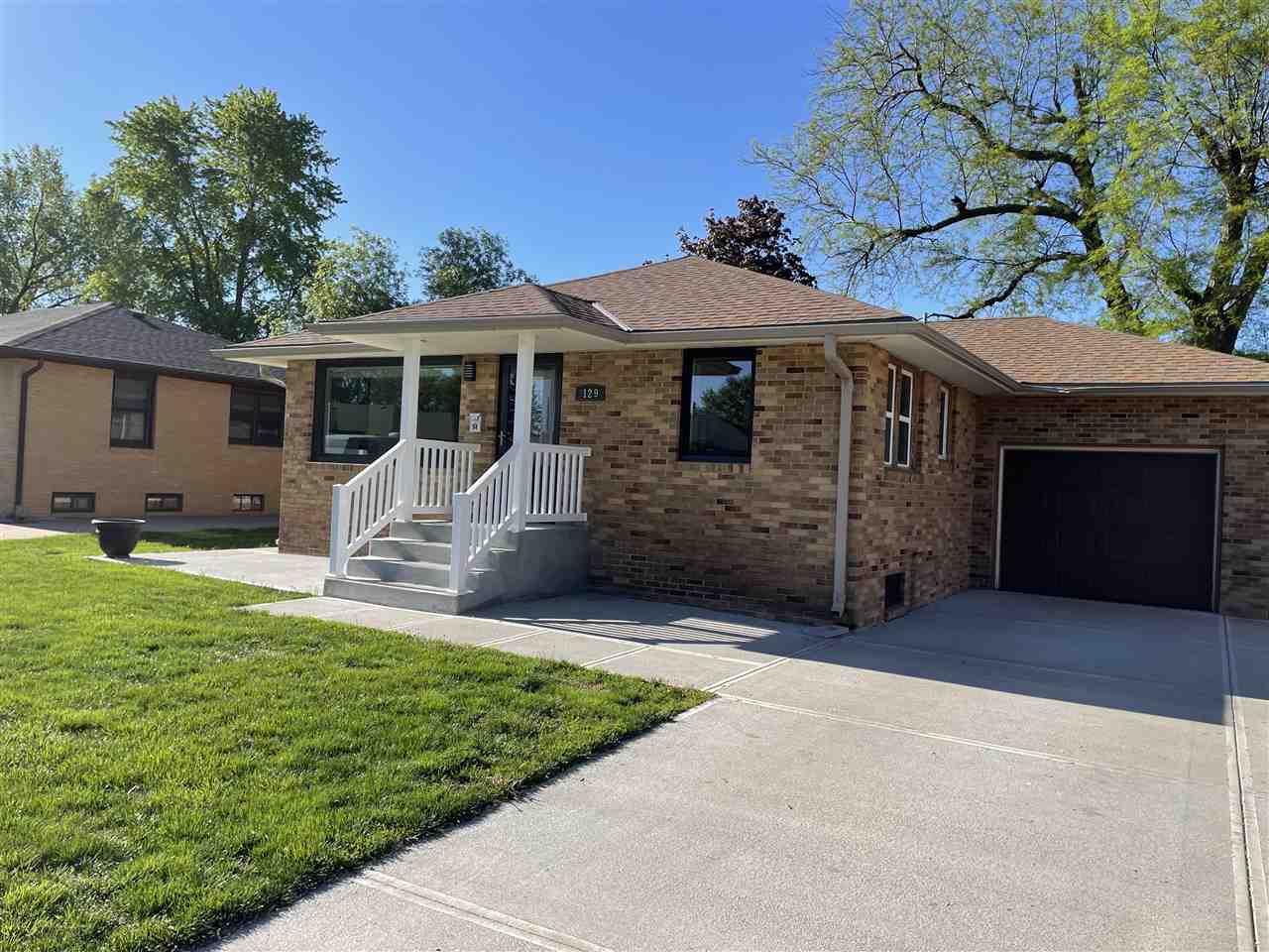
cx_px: 634
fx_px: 953
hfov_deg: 67.3
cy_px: 476
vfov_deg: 53.1
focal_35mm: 26
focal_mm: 4.2
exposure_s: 1/2564
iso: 32
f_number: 1.6
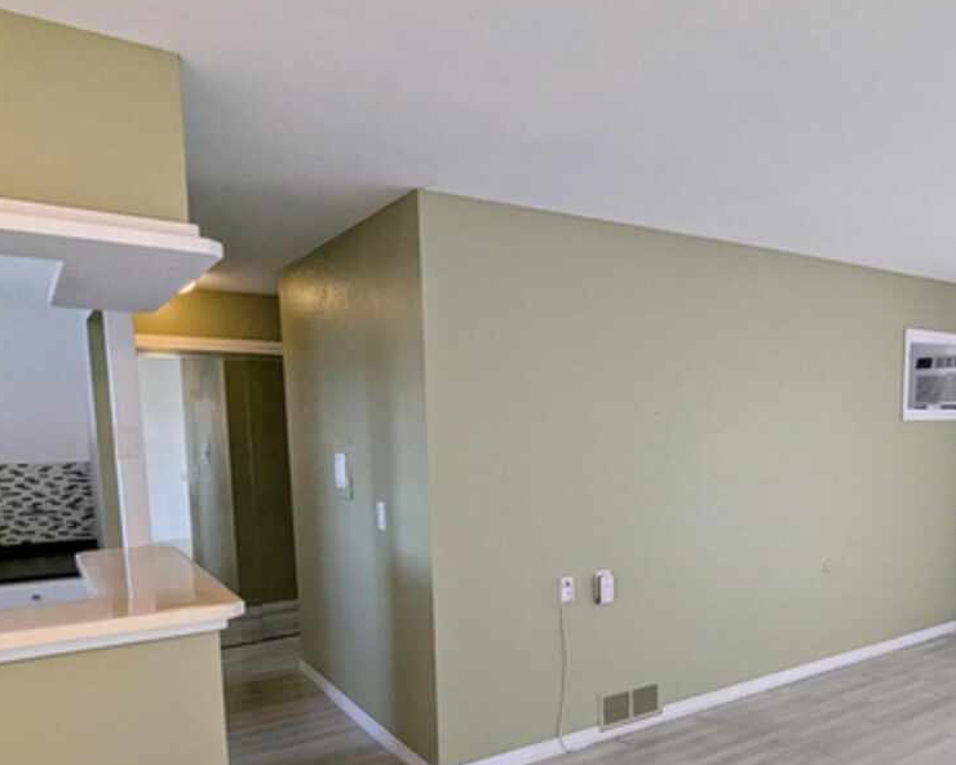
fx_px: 764
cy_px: 526
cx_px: 634
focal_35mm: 27
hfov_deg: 62.5
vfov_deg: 51.9
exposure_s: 1/120
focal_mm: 2.35
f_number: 2.2
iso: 41
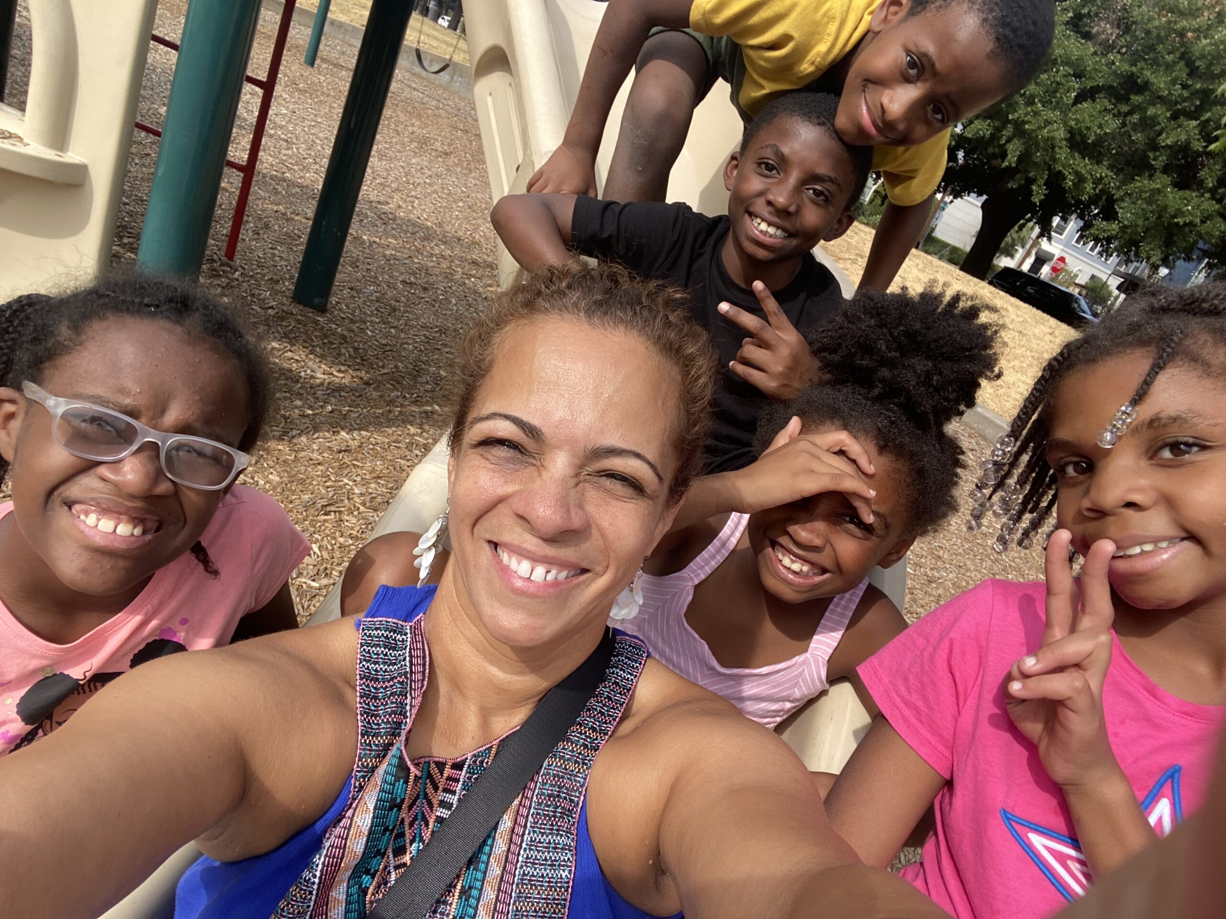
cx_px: 613
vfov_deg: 58.9
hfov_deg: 73.9
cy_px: 460
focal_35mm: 23
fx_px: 815
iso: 25
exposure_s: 1/478
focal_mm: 2.71
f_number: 2.2
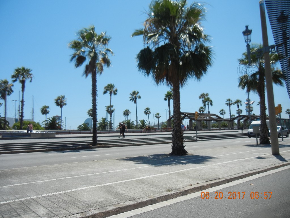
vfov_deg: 46.8
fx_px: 251
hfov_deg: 60.0
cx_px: 145
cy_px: 109
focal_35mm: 30
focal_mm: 5.4
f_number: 7
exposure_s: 1/438
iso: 160
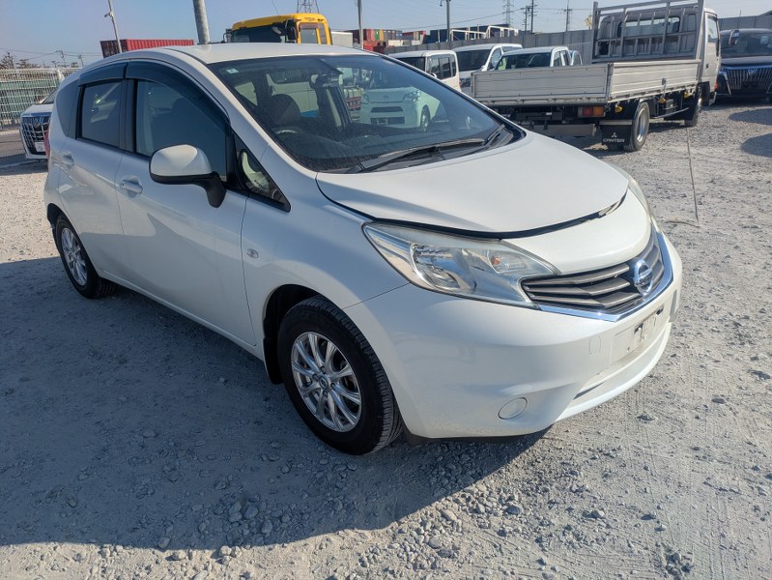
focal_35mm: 25
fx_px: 558
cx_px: 386
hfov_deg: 69.4
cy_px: 290
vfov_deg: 54.9
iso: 48
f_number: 1.89
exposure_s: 1/3953
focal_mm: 5.43
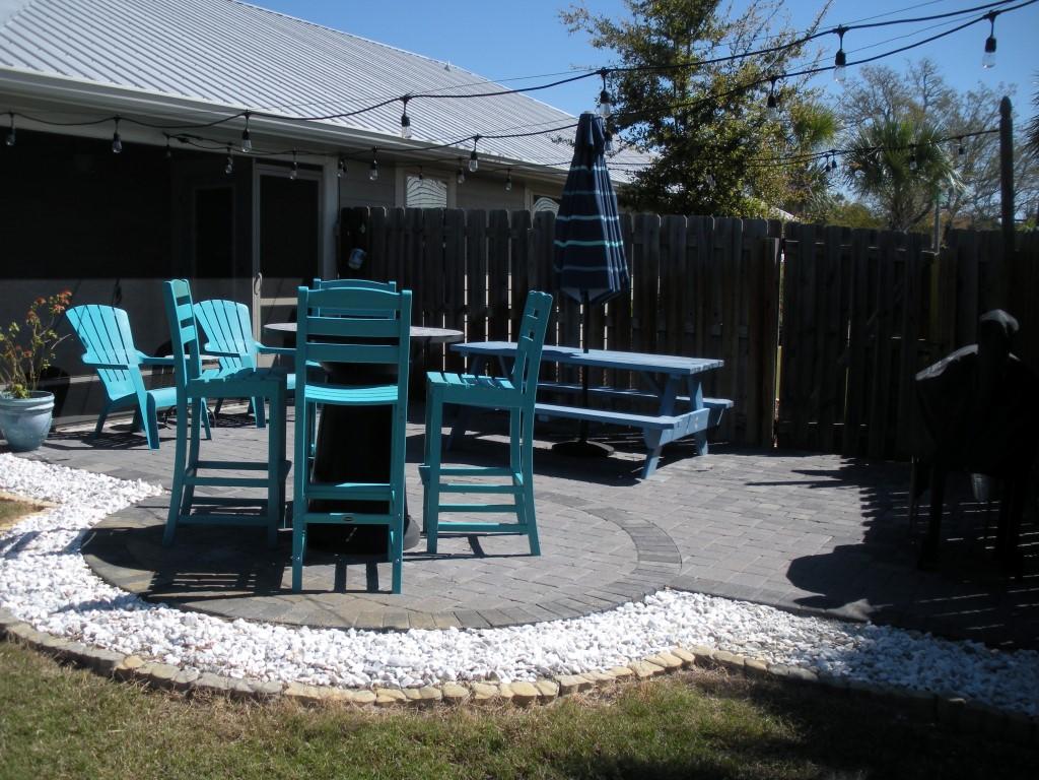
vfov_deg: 39.7
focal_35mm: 36
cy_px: 390
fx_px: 1081
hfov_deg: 51.4
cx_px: 520
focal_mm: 6.3
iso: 64
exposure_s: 1/750
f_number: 3.5
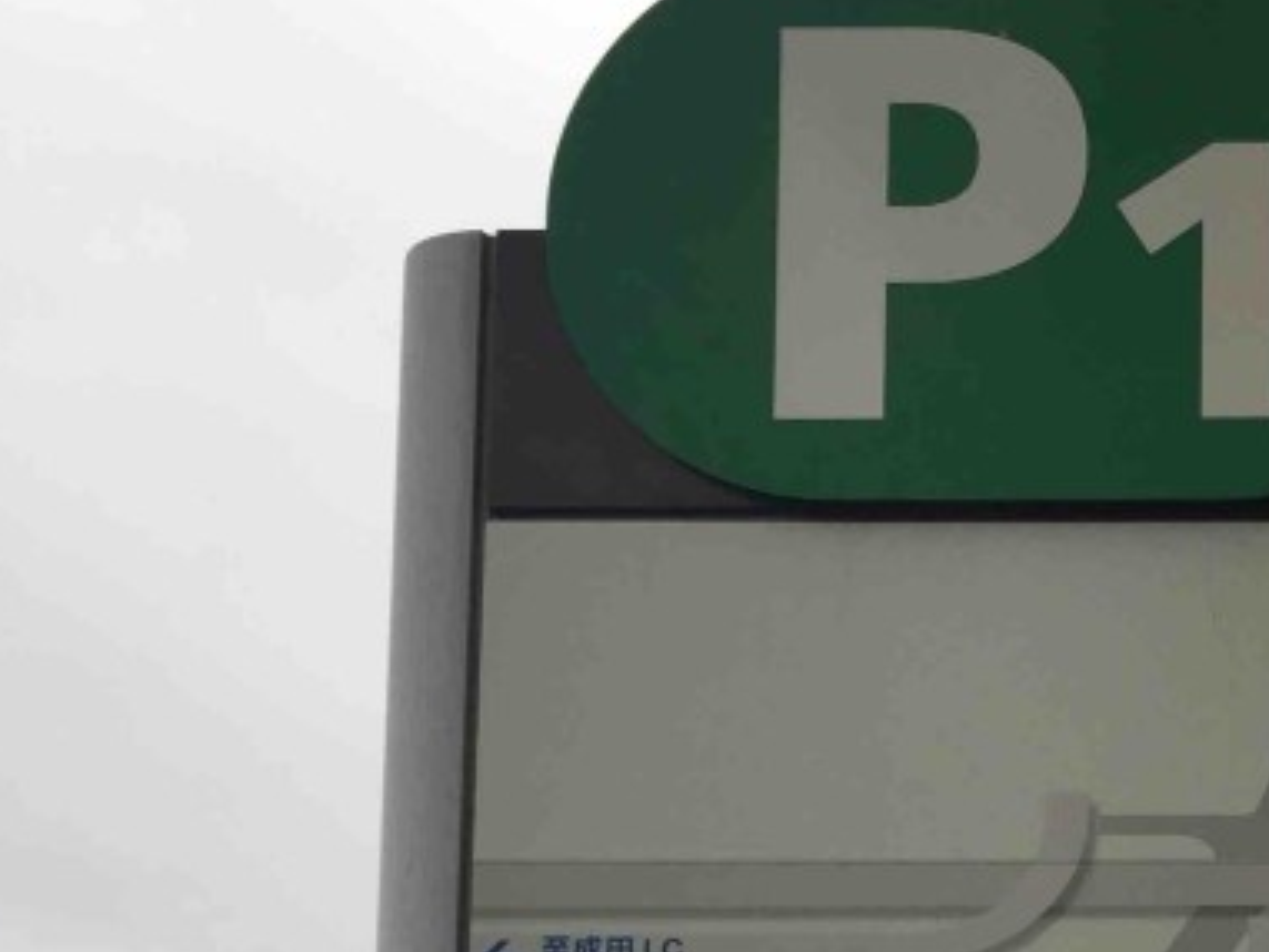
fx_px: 2860
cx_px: 1655
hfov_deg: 22.4
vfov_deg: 17.9
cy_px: 1172
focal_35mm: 78
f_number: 2.2
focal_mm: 4.15
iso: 32
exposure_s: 1/213
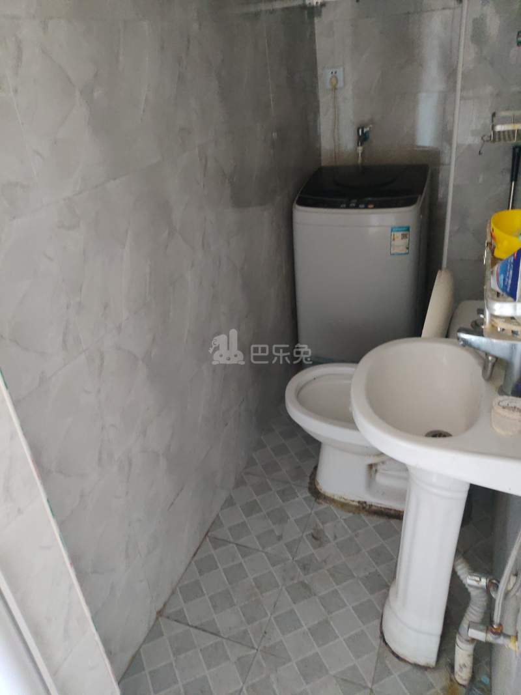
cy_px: 348
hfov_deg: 53.1
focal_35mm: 26
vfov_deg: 67.3
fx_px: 522
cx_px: 260
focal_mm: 4.84
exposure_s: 1/33.3
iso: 2072
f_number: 1.88
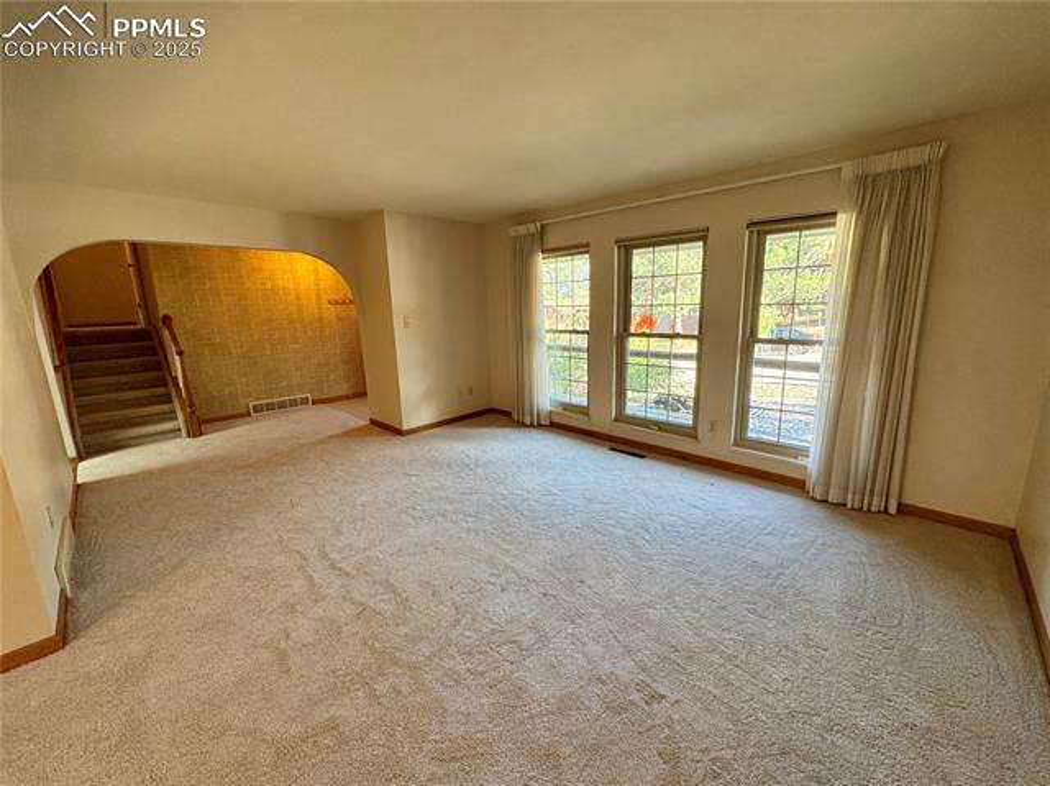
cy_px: 393
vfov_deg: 85.6
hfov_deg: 102.1
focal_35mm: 14
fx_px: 424
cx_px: 525
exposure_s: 1/120
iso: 320
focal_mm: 2.22
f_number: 2.2
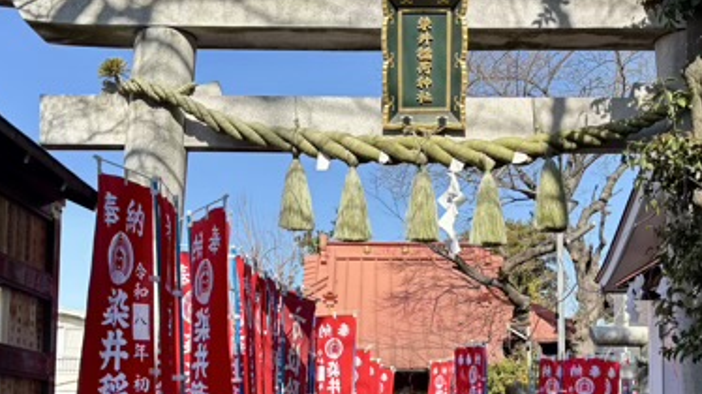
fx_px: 986
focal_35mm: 53
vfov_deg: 22.0
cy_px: 363
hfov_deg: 39.1
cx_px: 394
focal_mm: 5.96
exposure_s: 1/1616
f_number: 1.6
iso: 50
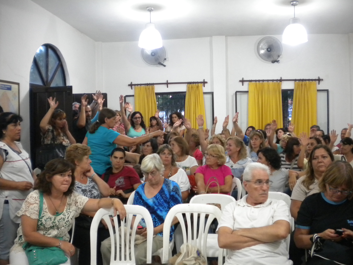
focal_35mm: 35
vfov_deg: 40.7
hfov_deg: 52.6
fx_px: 357
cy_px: 132
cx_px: 176
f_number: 3.1
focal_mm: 6.3
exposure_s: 1/41.8
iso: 400
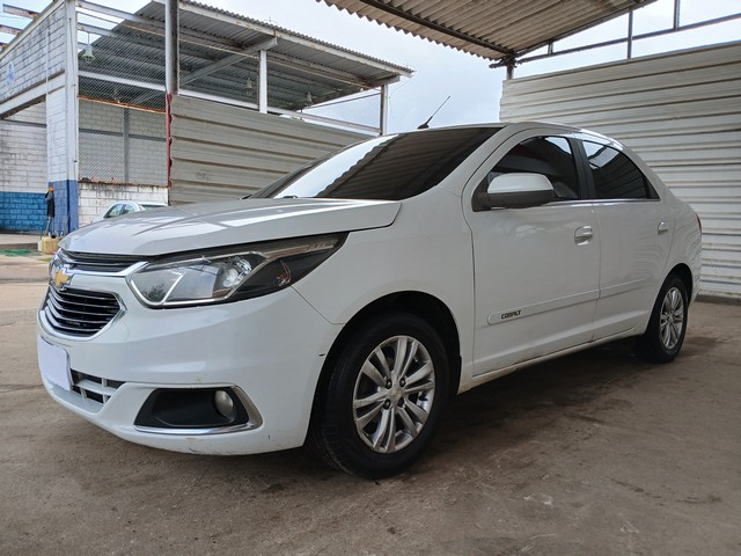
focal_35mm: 26
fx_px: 557
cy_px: 278
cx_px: 370
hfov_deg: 67.3
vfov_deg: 53.1
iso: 25
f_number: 1.8
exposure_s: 1/100
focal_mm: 3.98
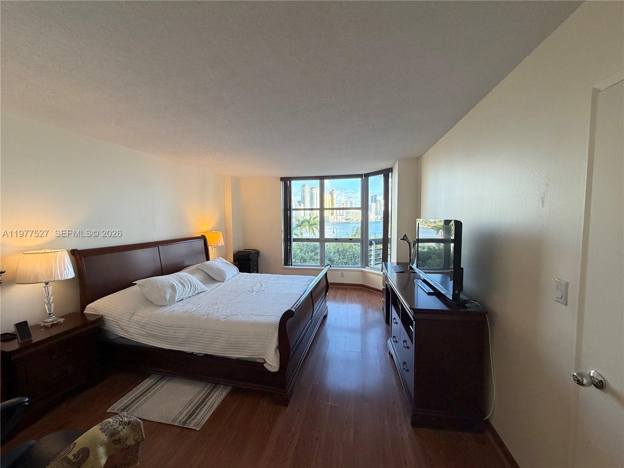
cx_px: 312
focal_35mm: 14
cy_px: 234
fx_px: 252
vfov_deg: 85.7
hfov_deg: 102.1
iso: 250
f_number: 2.2
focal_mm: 2.22
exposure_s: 1/120
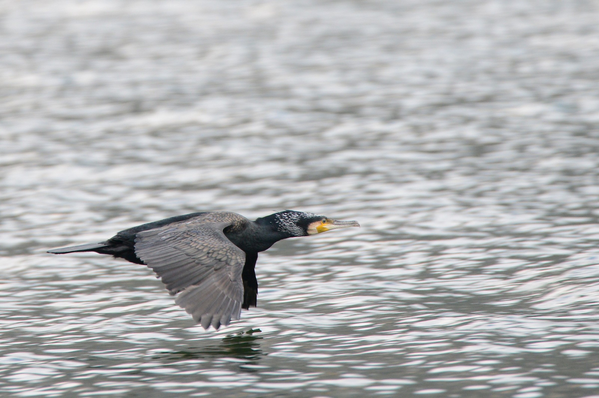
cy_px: 199
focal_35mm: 600
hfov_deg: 3.4
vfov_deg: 2.3
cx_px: 300
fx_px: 9975
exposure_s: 1/640
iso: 1000
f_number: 8
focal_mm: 600
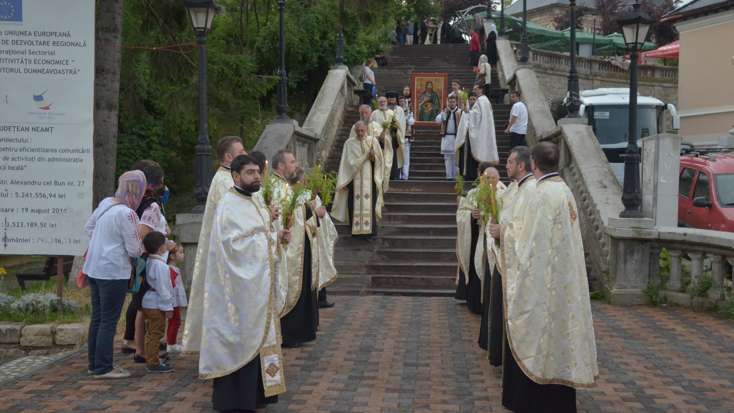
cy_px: 196
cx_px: 366
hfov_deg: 47.8
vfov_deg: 28.0
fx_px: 828
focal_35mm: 43
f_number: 4
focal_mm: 27
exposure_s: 1/320
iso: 1600
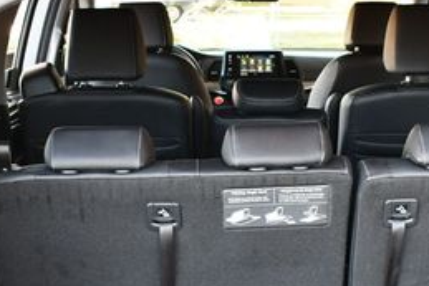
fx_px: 1061
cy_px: 317
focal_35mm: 89
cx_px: 268
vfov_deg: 15.0
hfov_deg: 22.8
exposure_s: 1/125
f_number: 3.5
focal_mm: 18
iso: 800
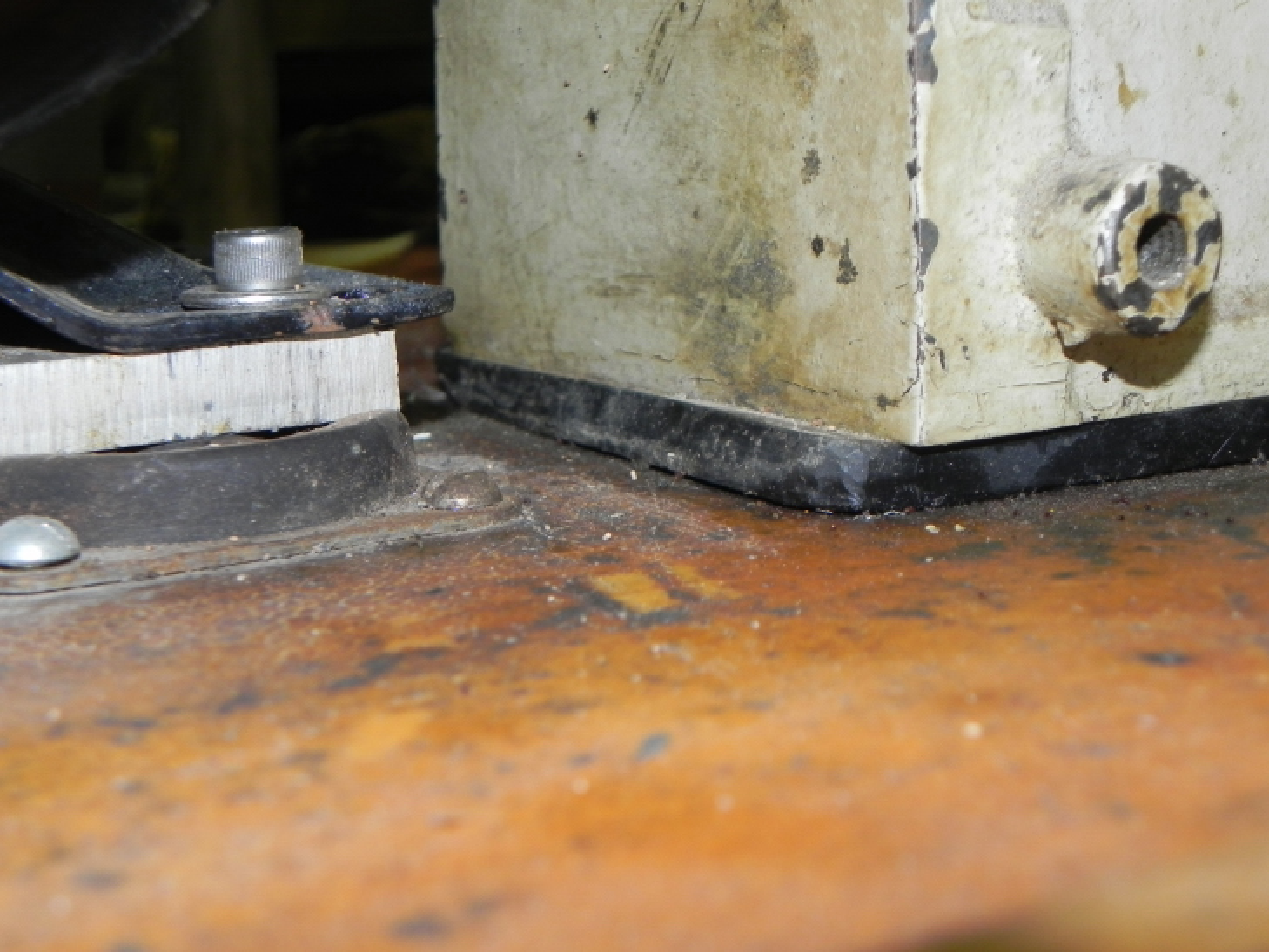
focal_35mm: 58
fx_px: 2127
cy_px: 476
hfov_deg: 33.2
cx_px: 634
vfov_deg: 25.2
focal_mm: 10.3
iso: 200
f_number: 3.5
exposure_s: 1/30
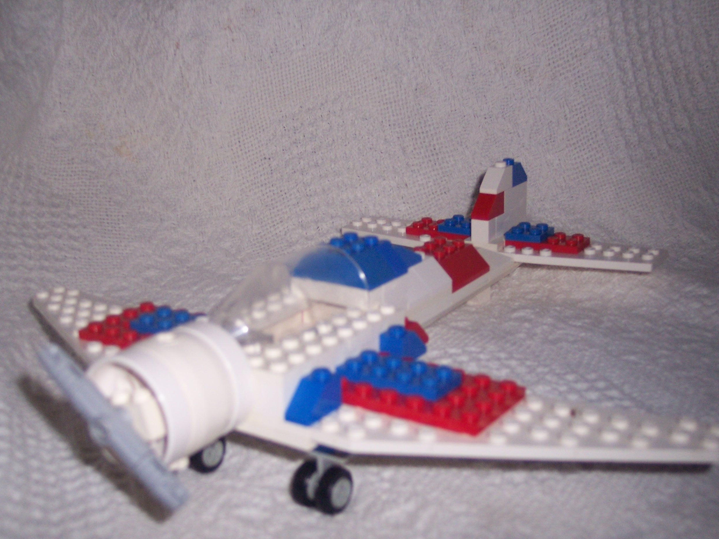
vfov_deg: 32.1
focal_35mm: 45
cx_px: 376
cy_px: 309
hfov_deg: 42.1
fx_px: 935
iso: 140
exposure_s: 1/60
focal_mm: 8
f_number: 2.8
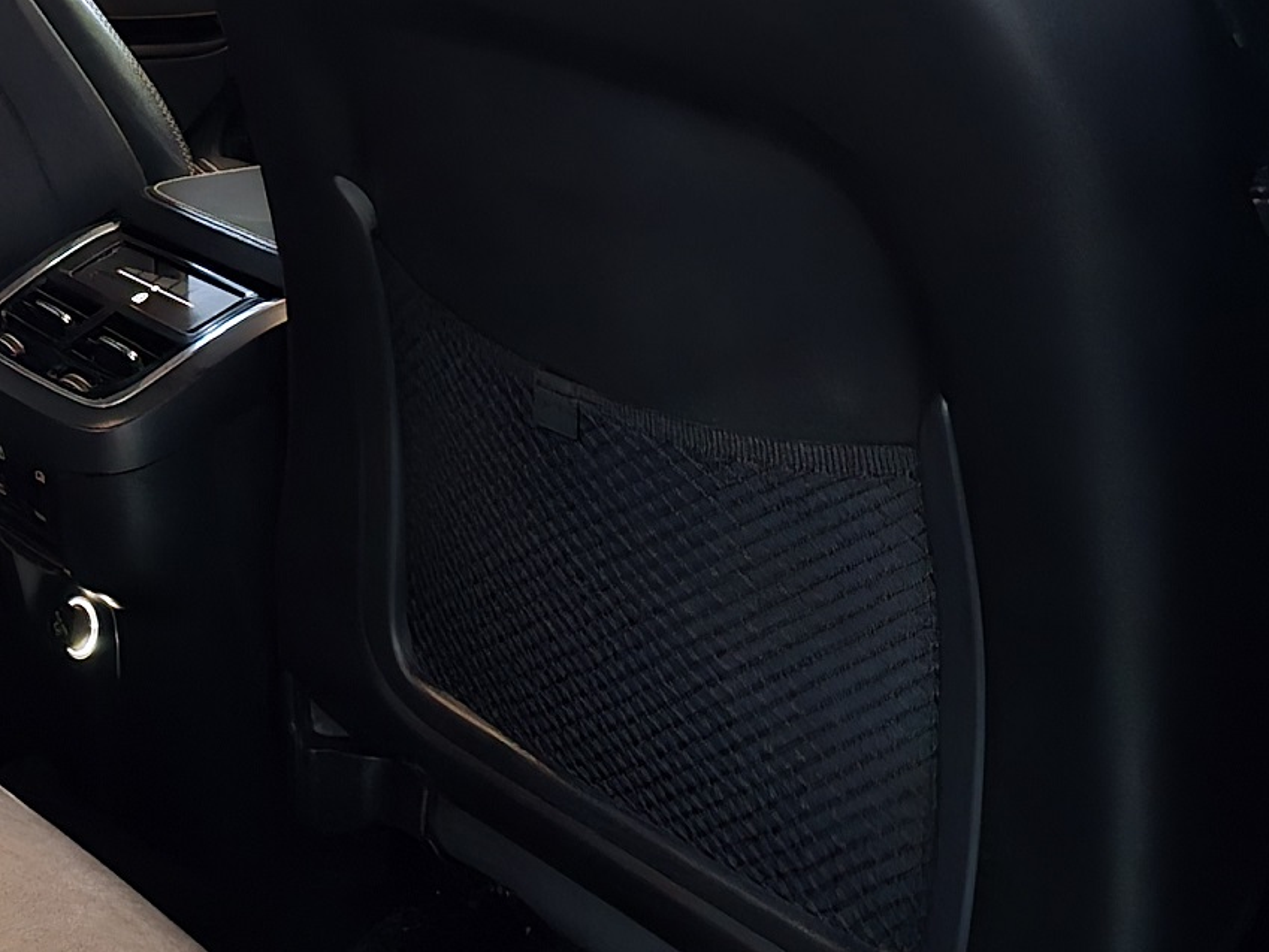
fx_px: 2383
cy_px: -21
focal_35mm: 65
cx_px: -191
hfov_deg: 26.9
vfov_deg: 21.7
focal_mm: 6.3
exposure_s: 1/13.4
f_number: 1.7
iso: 3200
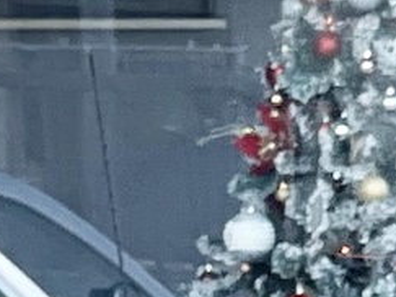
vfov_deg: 3.6
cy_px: 601
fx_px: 4699
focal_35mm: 411
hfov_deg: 4.7
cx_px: -447
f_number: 2.2
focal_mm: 7.5
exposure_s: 1/121
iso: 50
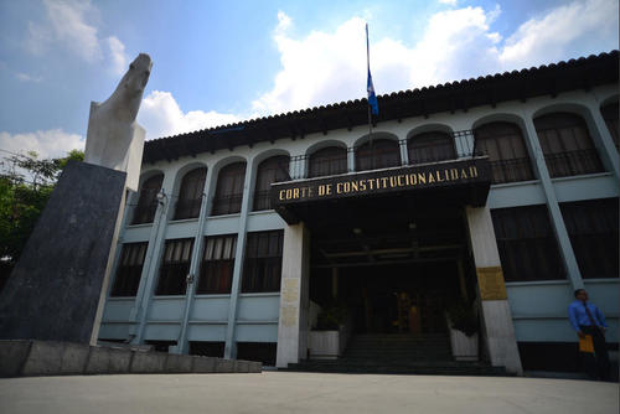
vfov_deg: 62.0
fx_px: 345
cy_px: 207
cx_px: 310
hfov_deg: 83.9
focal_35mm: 20
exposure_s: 1/4000
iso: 50
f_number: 1.8
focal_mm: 20
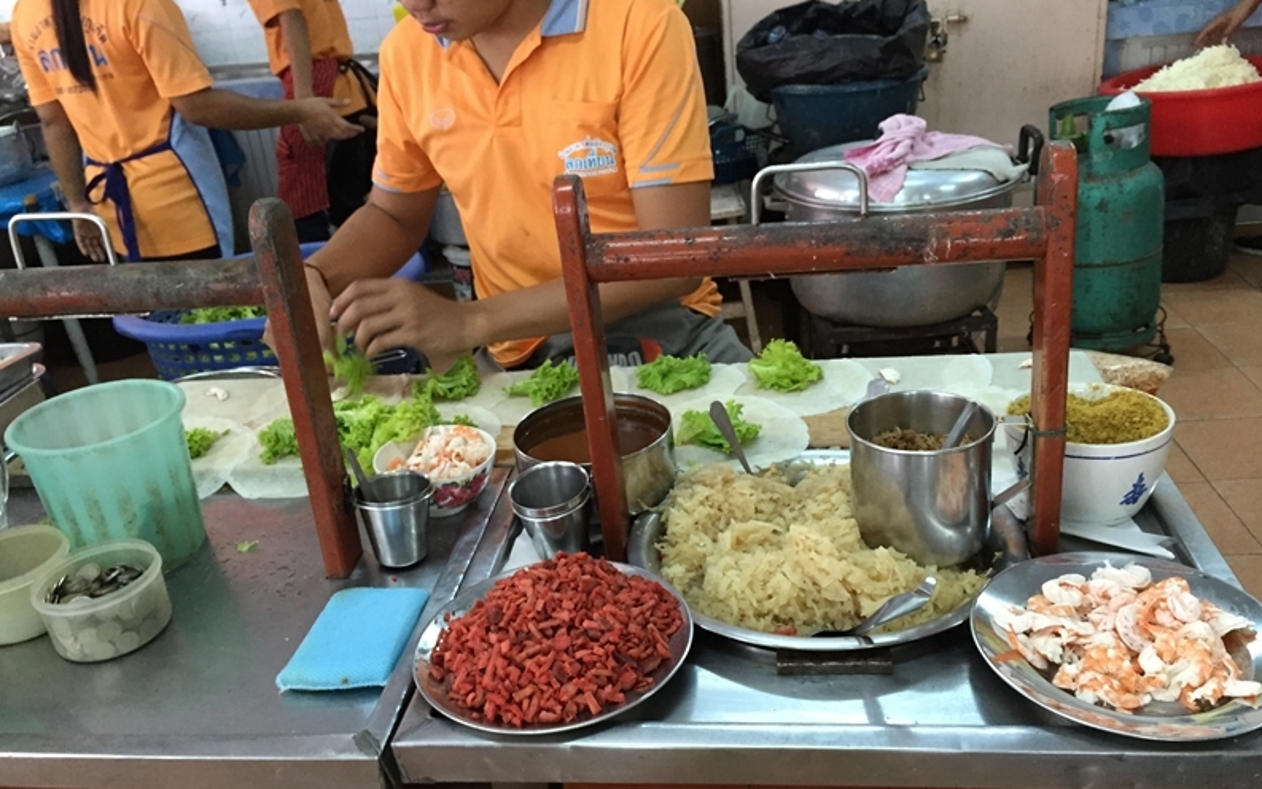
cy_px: 415
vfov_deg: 40.6
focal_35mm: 31
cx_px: 633
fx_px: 1066
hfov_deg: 61.2
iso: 200
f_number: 2.2
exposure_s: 1/33
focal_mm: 4.15
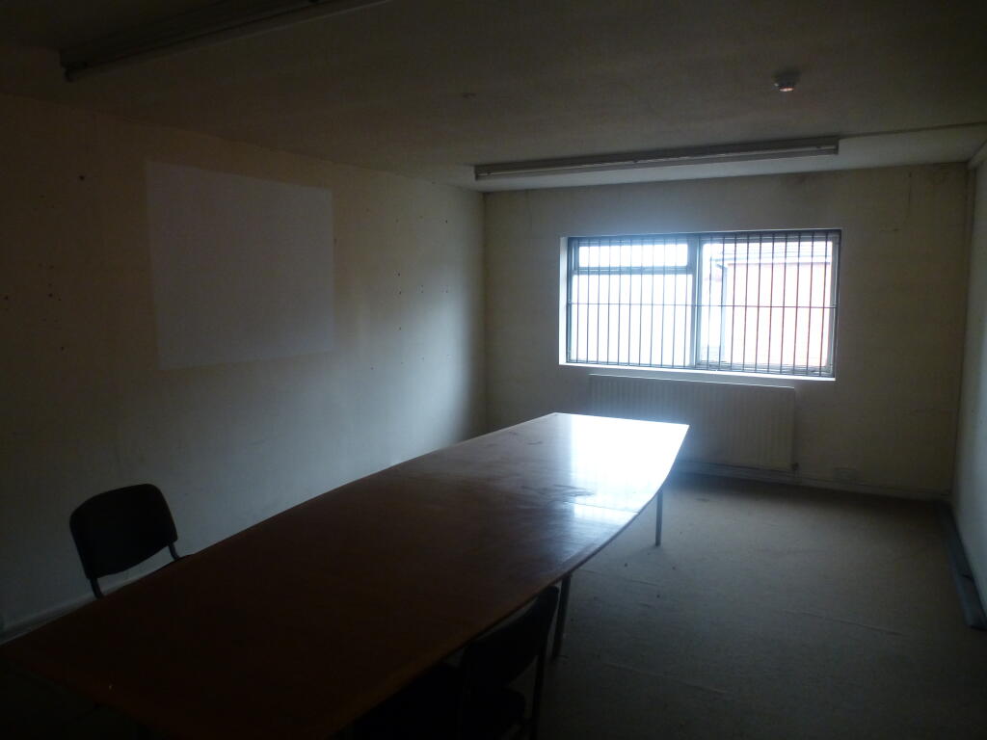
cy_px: 370
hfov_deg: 71.6
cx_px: 494
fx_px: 684
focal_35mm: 24
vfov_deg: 56.8
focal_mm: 4.3
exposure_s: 1/60
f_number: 3.3
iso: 400
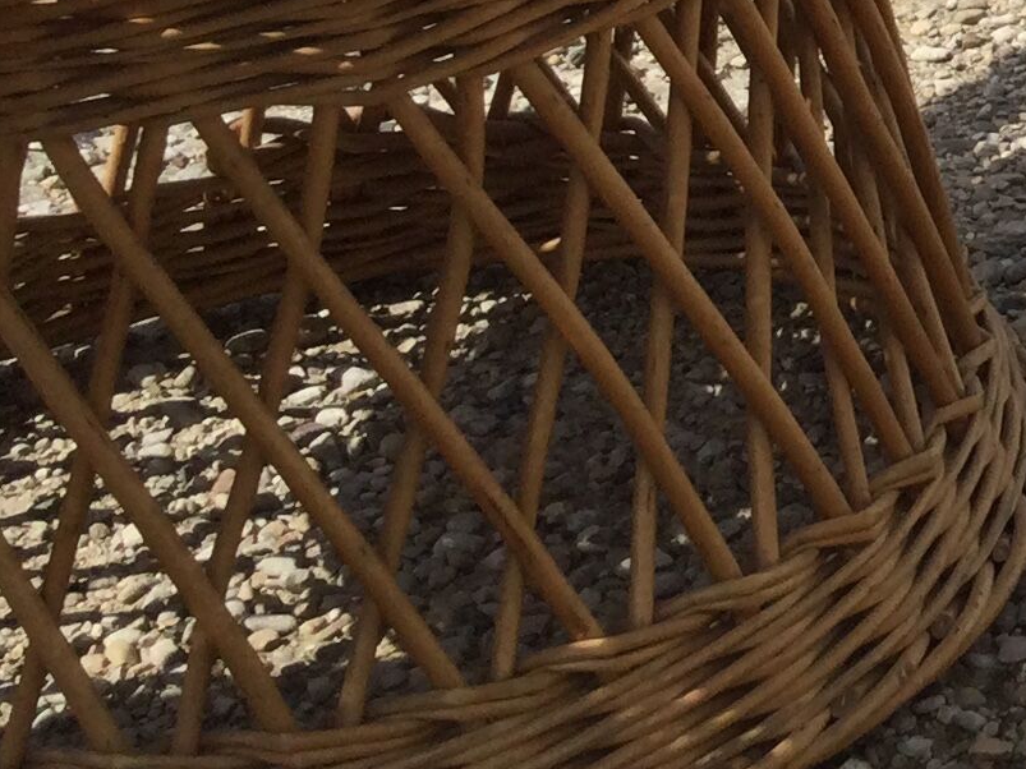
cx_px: 1693
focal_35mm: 126
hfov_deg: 14.3
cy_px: -222
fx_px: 3734
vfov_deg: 11.5
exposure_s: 1/1894
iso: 25
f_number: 2.4
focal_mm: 3.3
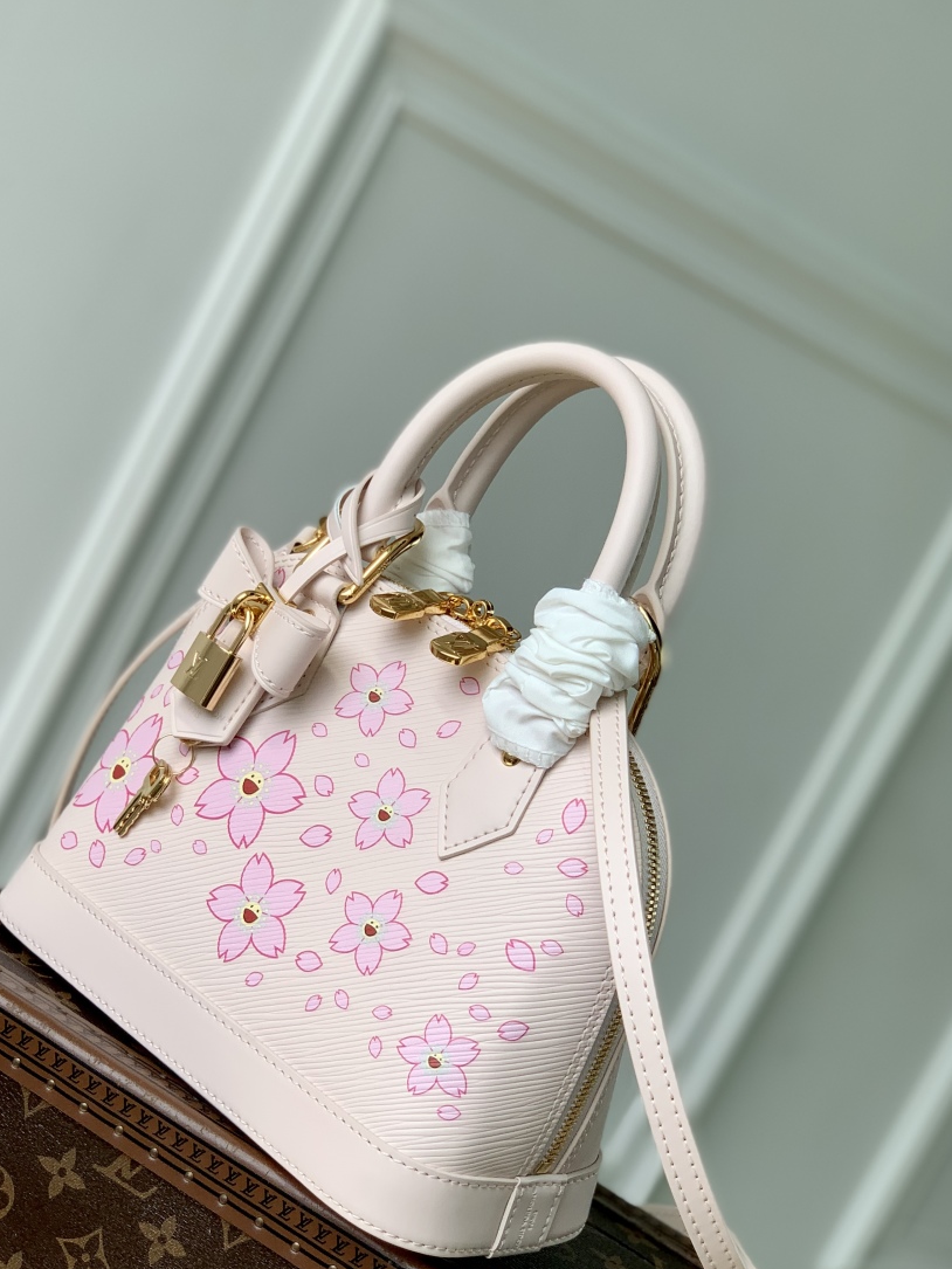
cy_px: 760
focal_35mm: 69
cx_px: 388
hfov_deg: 21.3
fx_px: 2530
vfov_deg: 28.1
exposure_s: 1/432
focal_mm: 6
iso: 16
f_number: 2.4
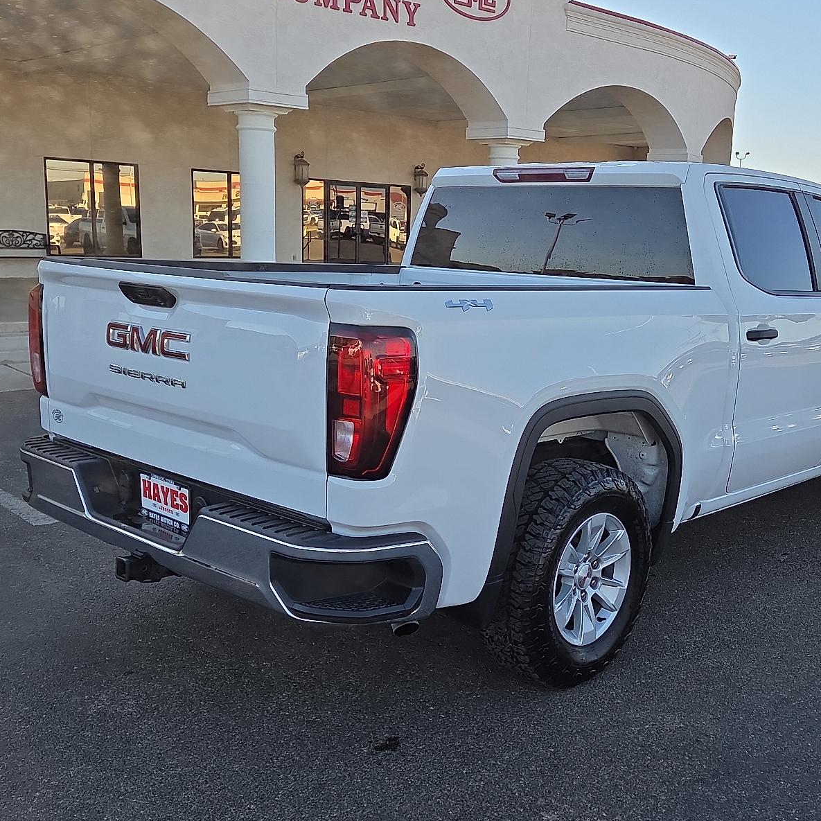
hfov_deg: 44.8
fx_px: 993
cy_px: 409
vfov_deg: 44.9
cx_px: 477
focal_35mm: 37
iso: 25
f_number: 1.8
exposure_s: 1/833
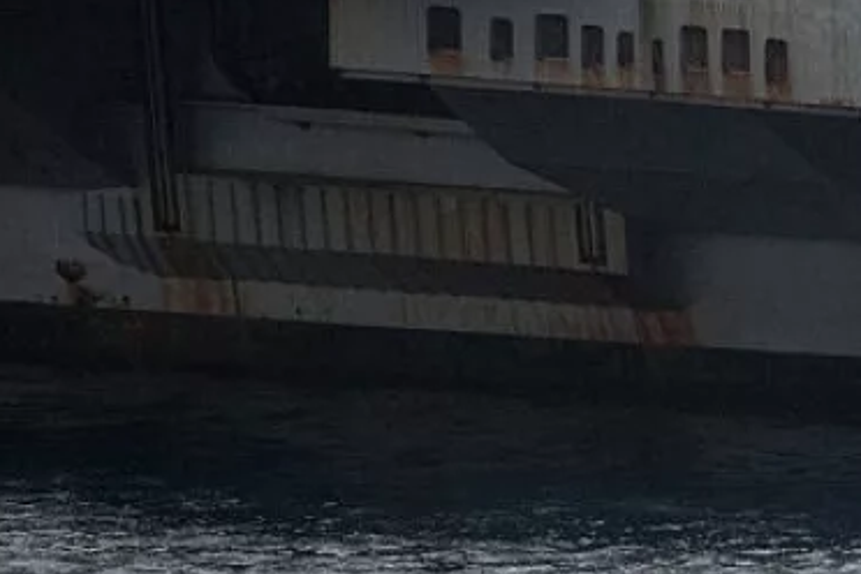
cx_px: 1319
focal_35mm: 3872
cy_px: -123
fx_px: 92598
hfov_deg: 0.5
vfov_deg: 0.4
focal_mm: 800
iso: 800
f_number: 8
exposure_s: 1/1250
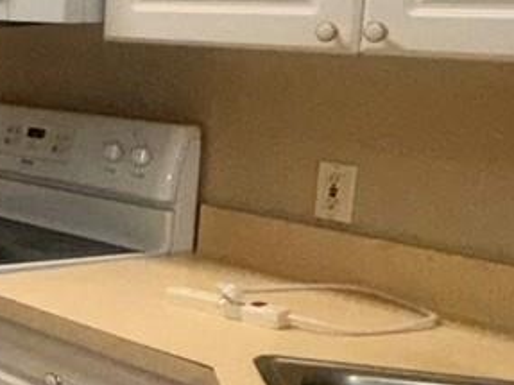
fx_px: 1158
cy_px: 143
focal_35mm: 78
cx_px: -543
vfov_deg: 18.9
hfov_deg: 17.3
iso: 80
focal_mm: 2.22
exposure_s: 1/60
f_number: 2.2
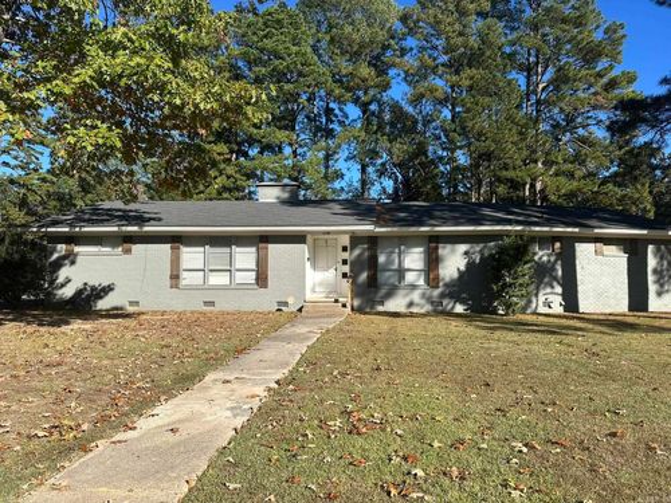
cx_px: 336
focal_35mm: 24
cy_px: 252
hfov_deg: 71.6
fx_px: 465
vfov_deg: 56.8
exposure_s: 1/2967
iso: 80
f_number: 1.78
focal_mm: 6.86
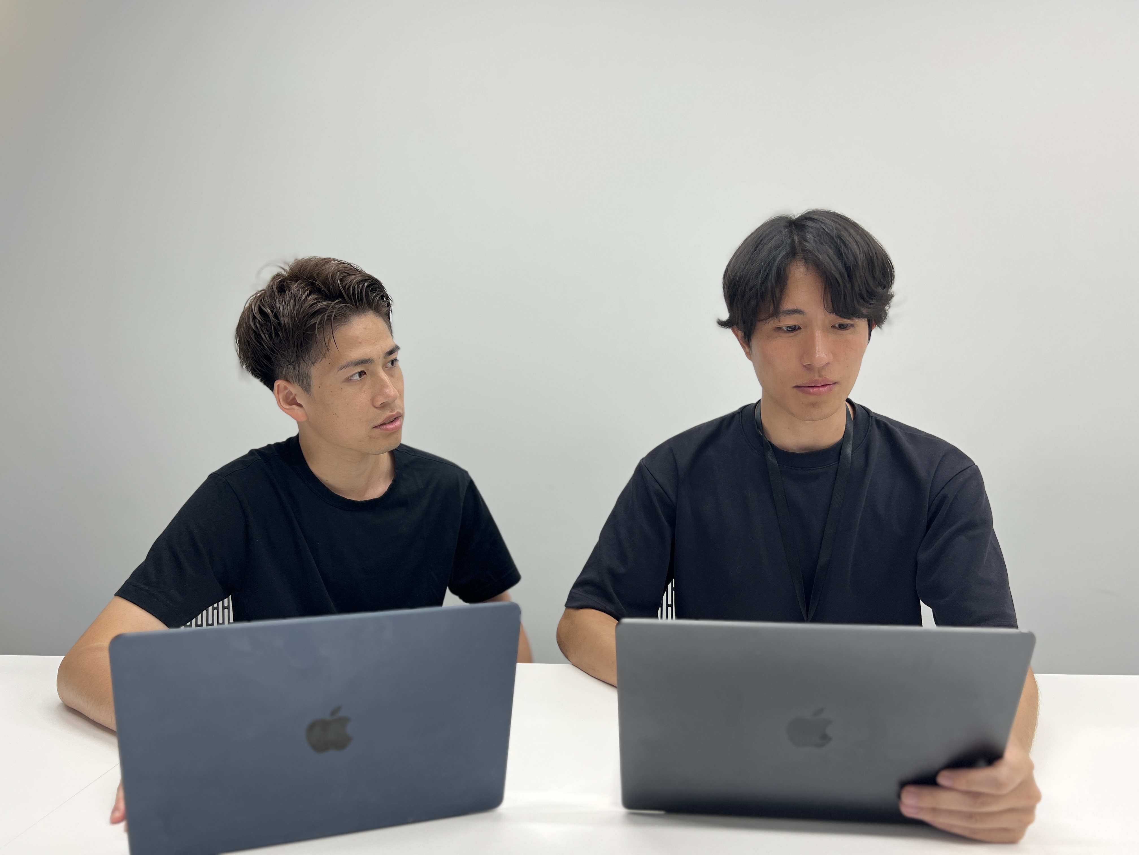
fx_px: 856
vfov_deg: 53.1
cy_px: 428
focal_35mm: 26
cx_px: 570
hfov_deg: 67.3
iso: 40
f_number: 1.5
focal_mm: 5.7
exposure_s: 1/100
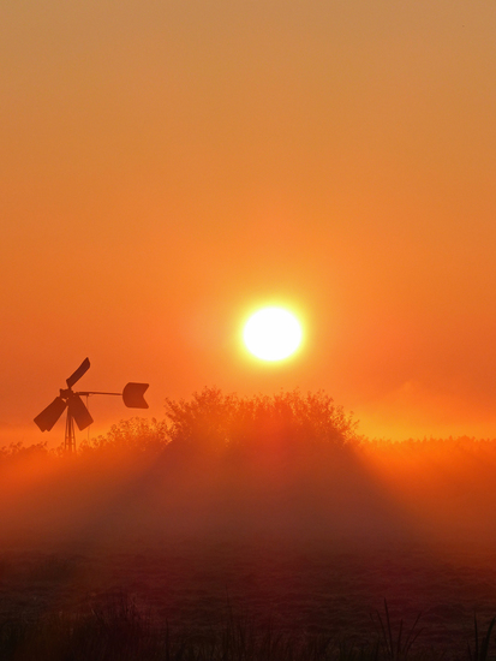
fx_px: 5670
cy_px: 330
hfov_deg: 5.0
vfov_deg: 6.7
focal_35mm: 297
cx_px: 248
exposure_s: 1/1000
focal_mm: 53.4
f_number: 4
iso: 100
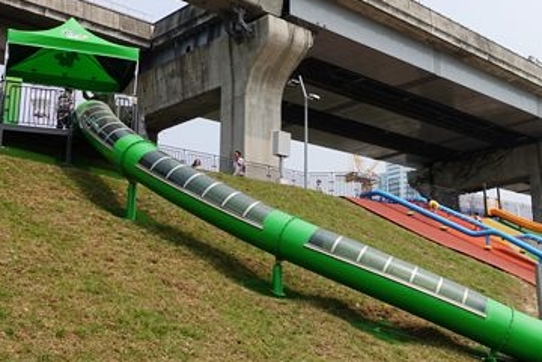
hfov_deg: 40.3
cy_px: 165
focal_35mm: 47
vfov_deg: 28.6
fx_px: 708
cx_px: 429
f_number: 5.6
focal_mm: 9.4
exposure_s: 1/640
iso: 125
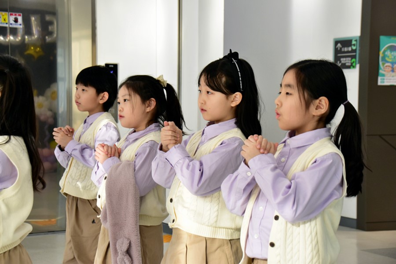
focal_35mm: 82
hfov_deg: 24.6
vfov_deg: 16.6
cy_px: 132
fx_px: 907
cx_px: 198
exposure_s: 1/160
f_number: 6.3
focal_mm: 55
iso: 800
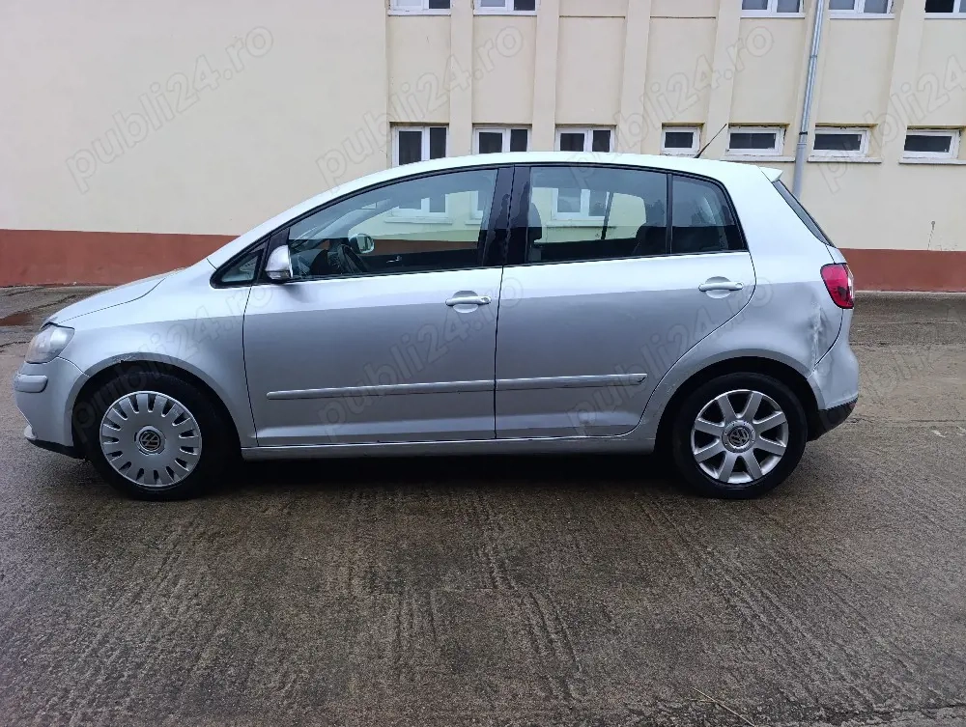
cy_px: 364
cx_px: 483
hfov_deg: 73.8
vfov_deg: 59.0
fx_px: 643
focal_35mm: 23
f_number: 1.6
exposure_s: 1/101
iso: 1000
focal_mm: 6.14
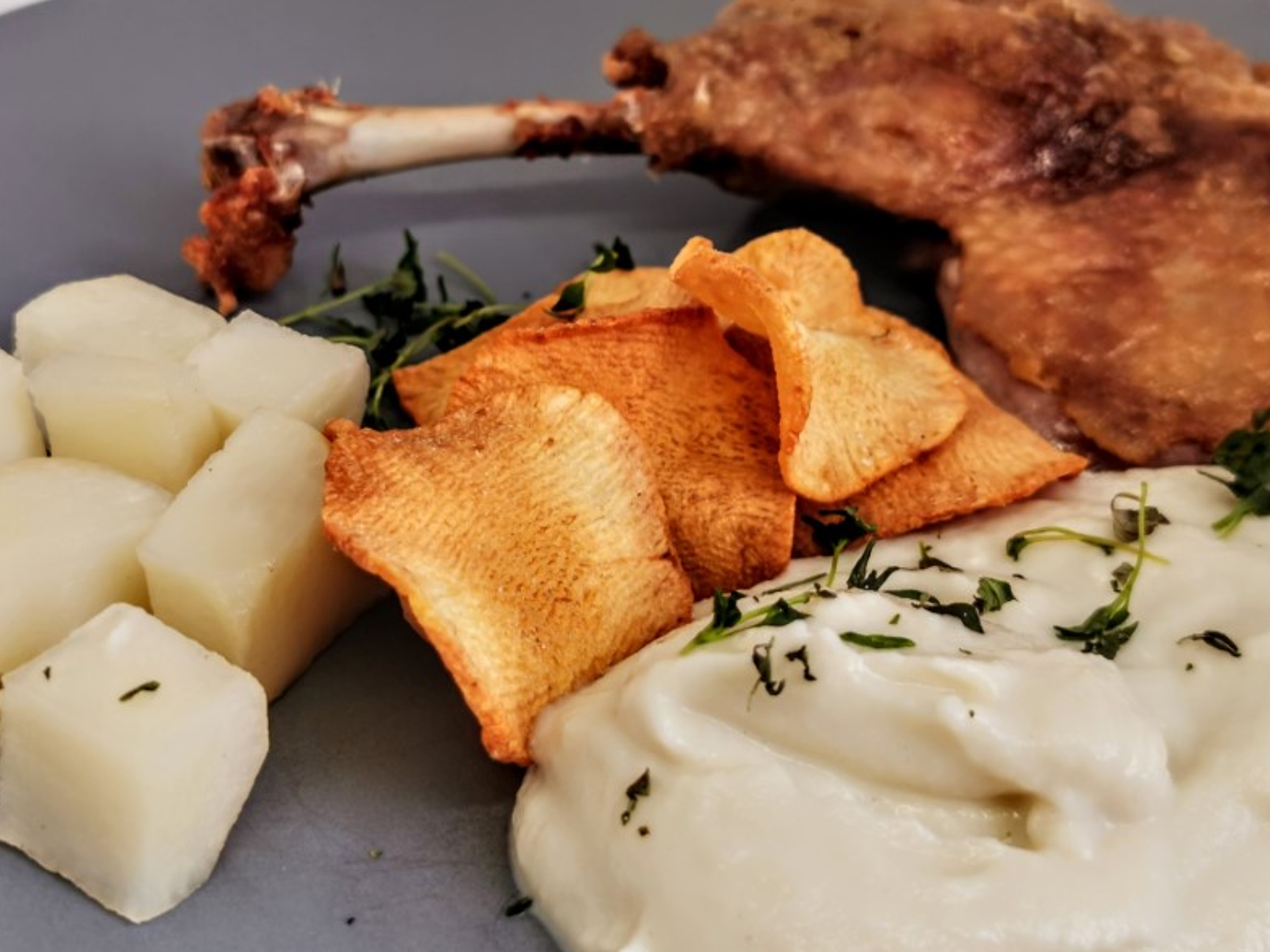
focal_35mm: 54
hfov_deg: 35.5
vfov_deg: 27.0
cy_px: 475
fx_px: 1981
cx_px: 628
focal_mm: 5.56
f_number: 1.6
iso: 50
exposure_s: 1/139
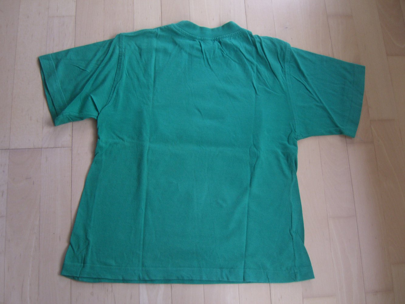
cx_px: 202
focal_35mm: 38
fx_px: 445
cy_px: 152
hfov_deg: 49.0
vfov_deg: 37.7
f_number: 2.8
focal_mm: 7.9
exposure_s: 1/25
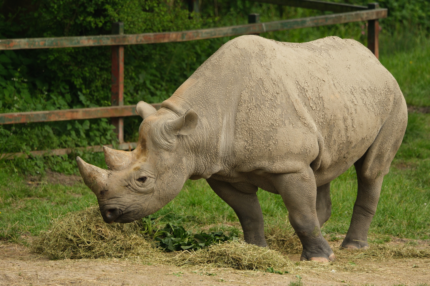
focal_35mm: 458
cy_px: 143
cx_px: 215
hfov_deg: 4.5
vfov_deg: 3.0
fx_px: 5470
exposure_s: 1/900
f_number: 6.4
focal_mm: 305.2
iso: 1000
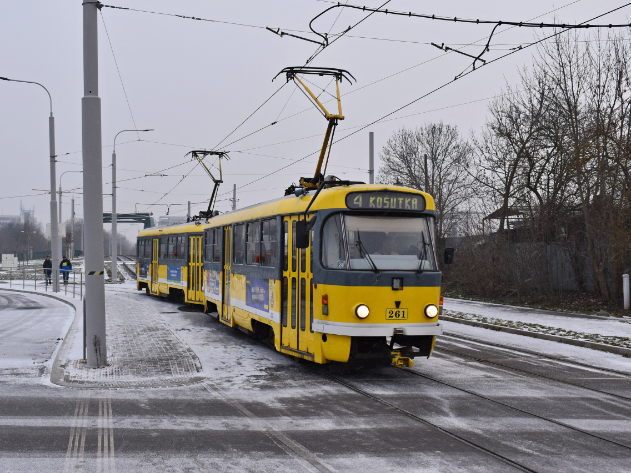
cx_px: 283
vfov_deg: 32.5
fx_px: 812
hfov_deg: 42.4
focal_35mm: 45
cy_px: 233
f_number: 7.1
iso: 400
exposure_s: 1/200
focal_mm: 27
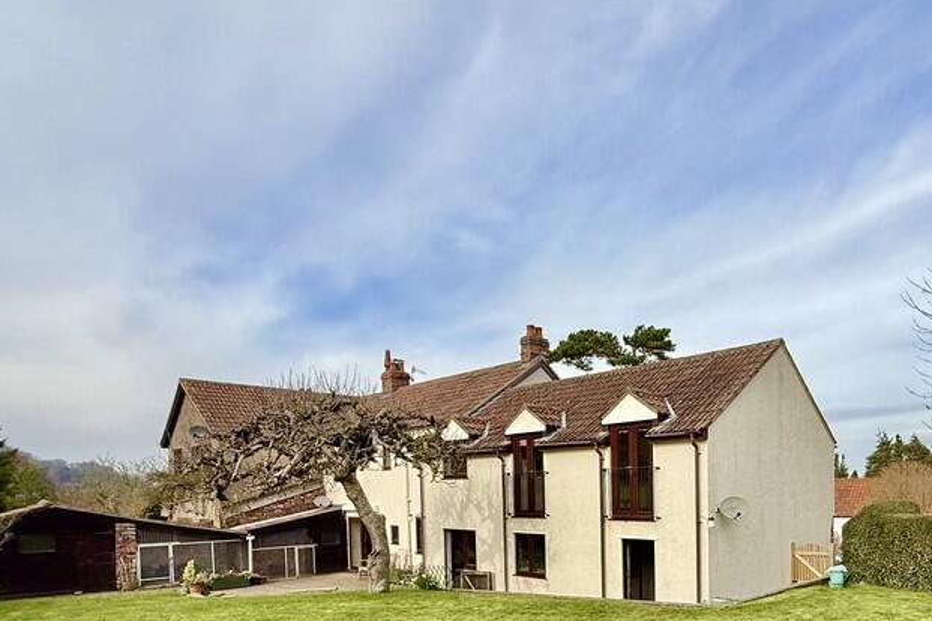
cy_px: 518
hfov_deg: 70.8
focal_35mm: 24
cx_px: 647
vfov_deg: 49.3
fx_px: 621
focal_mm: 2.22
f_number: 2.2
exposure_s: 1/1464
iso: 50
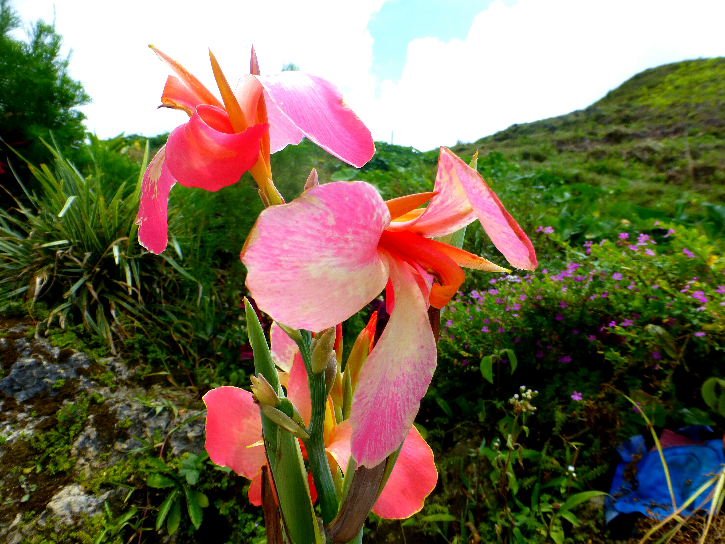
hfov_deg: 71.6
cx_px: 362
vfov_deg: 56.8
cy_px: 272
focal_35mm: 24
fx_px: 503
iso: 100
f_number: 4
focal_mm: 4.3
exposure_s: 1/640
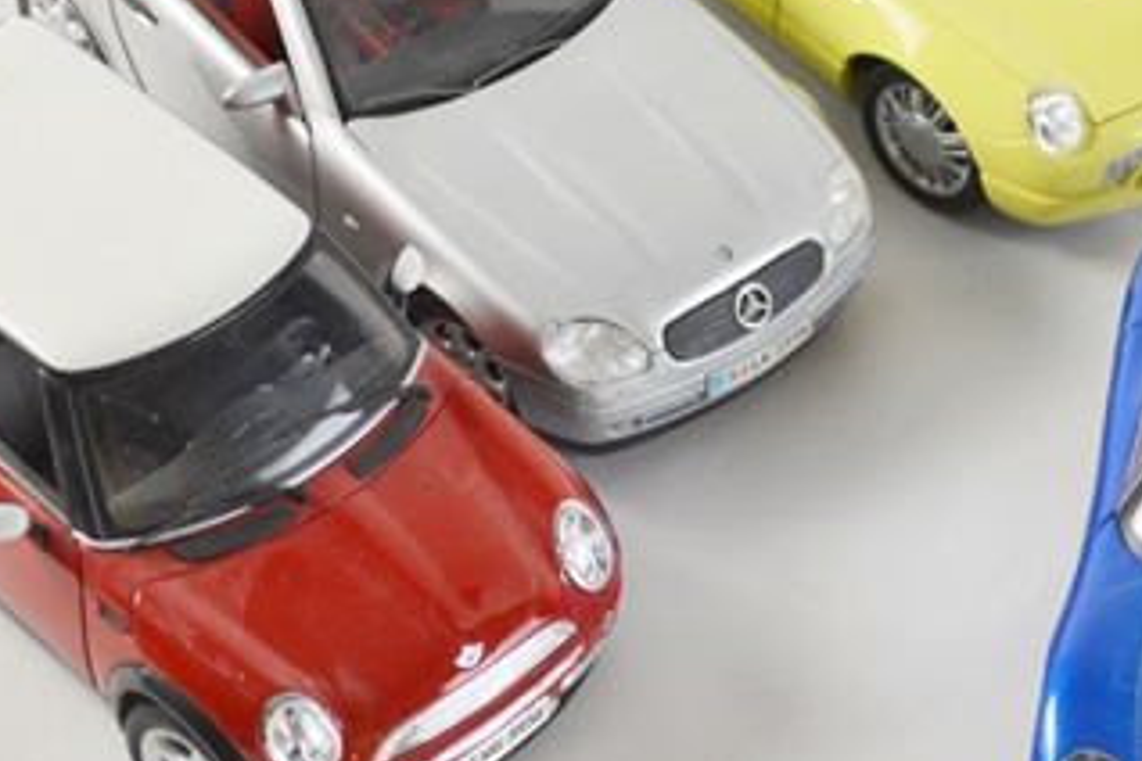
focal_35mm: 130
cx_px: 690
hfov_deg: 15.8
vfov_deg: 10.5
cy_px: 266
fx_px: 4124
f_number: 5.3
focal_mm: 46
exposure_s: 1/100
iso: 400
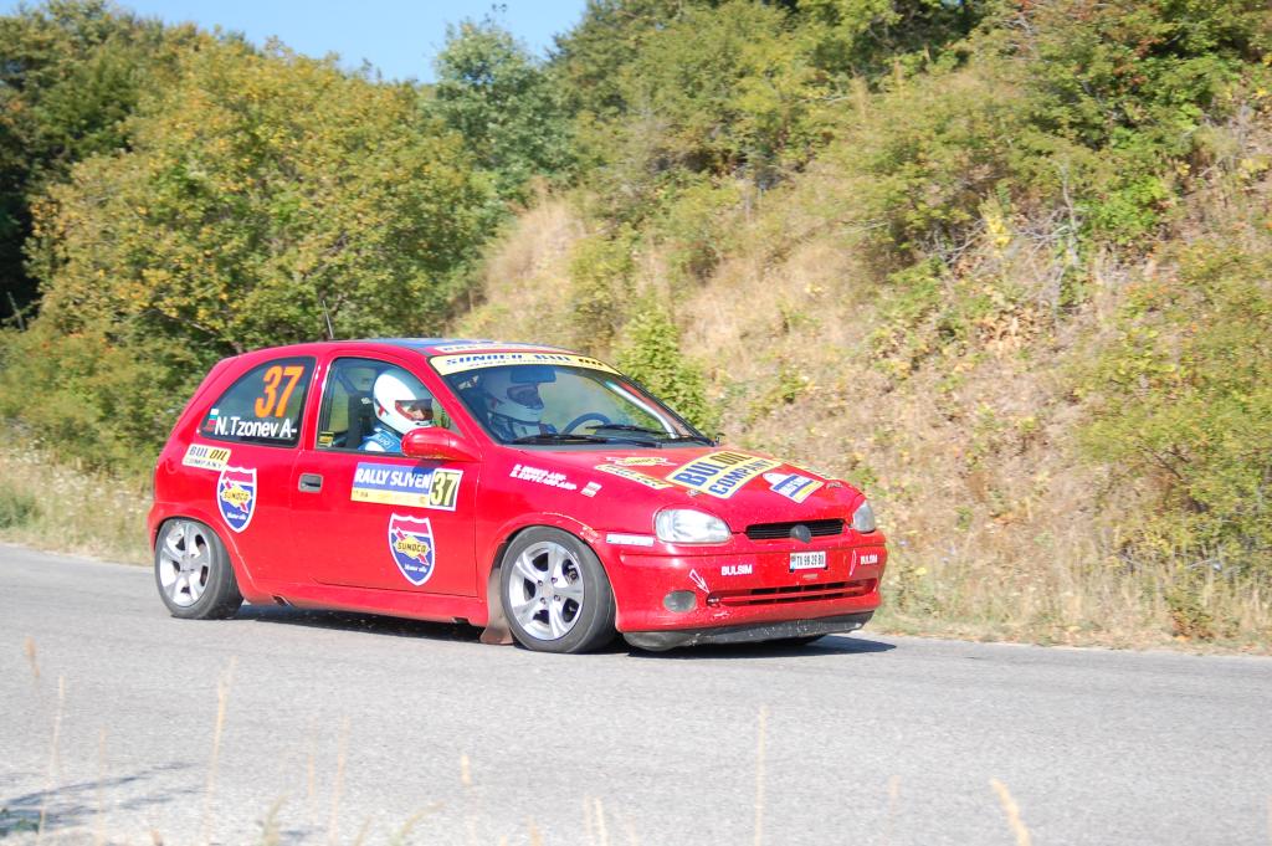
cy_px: 423
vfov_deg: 22.6
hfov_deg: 33.4
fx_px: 2118
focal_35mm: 60
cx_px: 636
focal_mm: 40
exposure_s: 1/1000
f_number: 4
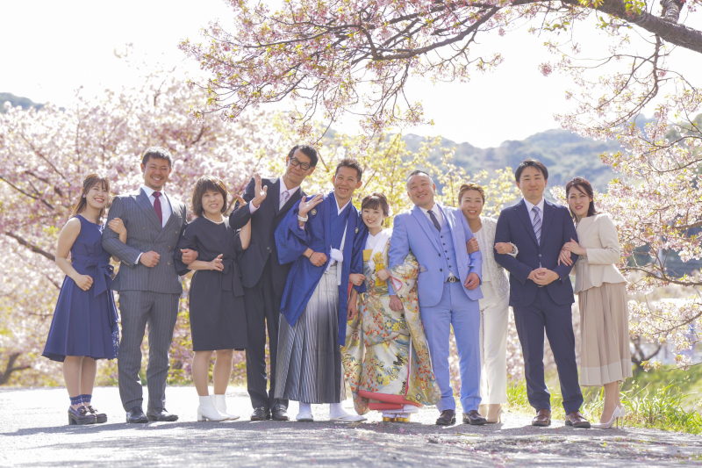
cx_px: 351
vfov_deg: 12.7
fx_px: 2105
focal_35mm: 108
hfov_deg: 18.9
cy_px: 234
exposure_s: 1/250
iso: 250
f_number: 4
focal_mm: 108
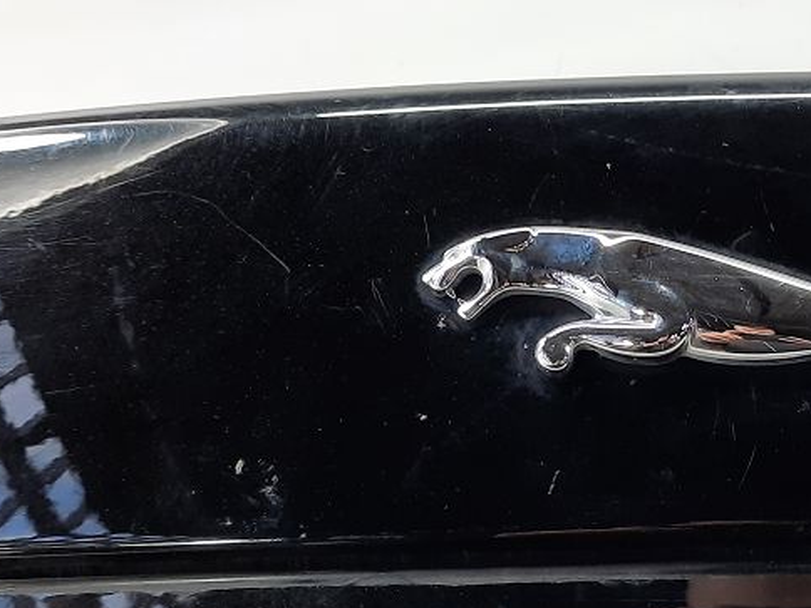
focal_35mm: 62
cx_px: 685
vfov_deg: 23.6
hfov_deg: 30.2
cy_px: 283
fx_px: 1453
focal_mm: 4.6
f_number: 2
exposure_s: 1/50
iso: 64
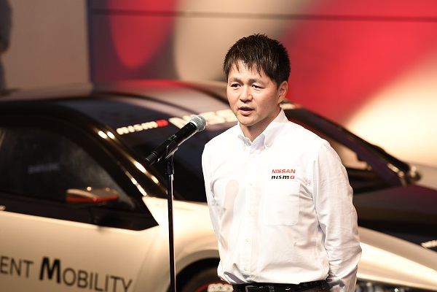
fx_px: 3368
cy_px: 146
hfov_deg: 7.4
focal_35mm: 278
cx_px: 218
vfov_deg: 5.0
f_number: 4
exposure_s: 1/250
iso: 800
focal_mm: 185
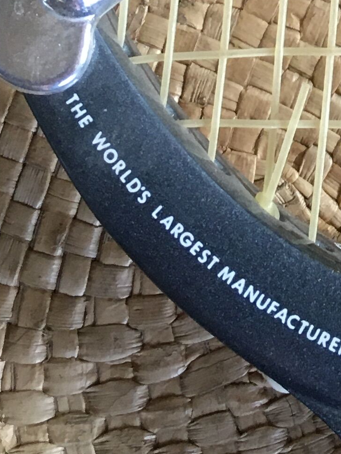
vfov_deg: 14.5
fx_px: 1575
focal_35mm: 120
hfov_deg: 11.9
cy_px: -347
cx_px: 497
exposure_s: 1/33
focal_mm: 4.15
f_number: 2.2
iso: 100
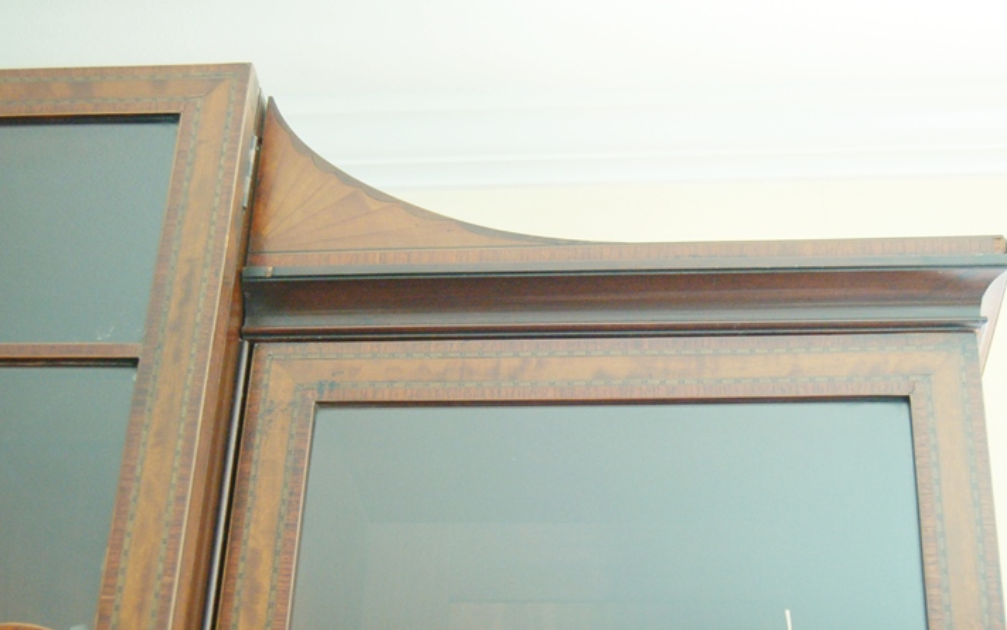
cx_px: 472
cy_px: 378
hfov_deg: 32.9
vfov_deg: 20.9
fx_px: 1702
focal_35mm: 62
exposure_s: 1/20
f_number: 4.5
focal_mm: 32
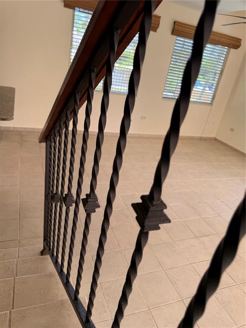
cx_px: 123
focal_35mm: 24
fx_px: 227
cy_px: 164
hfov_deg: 56.8
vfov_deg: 71.6
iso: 80
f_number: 1.78
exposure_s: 1/138
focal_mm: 6.76
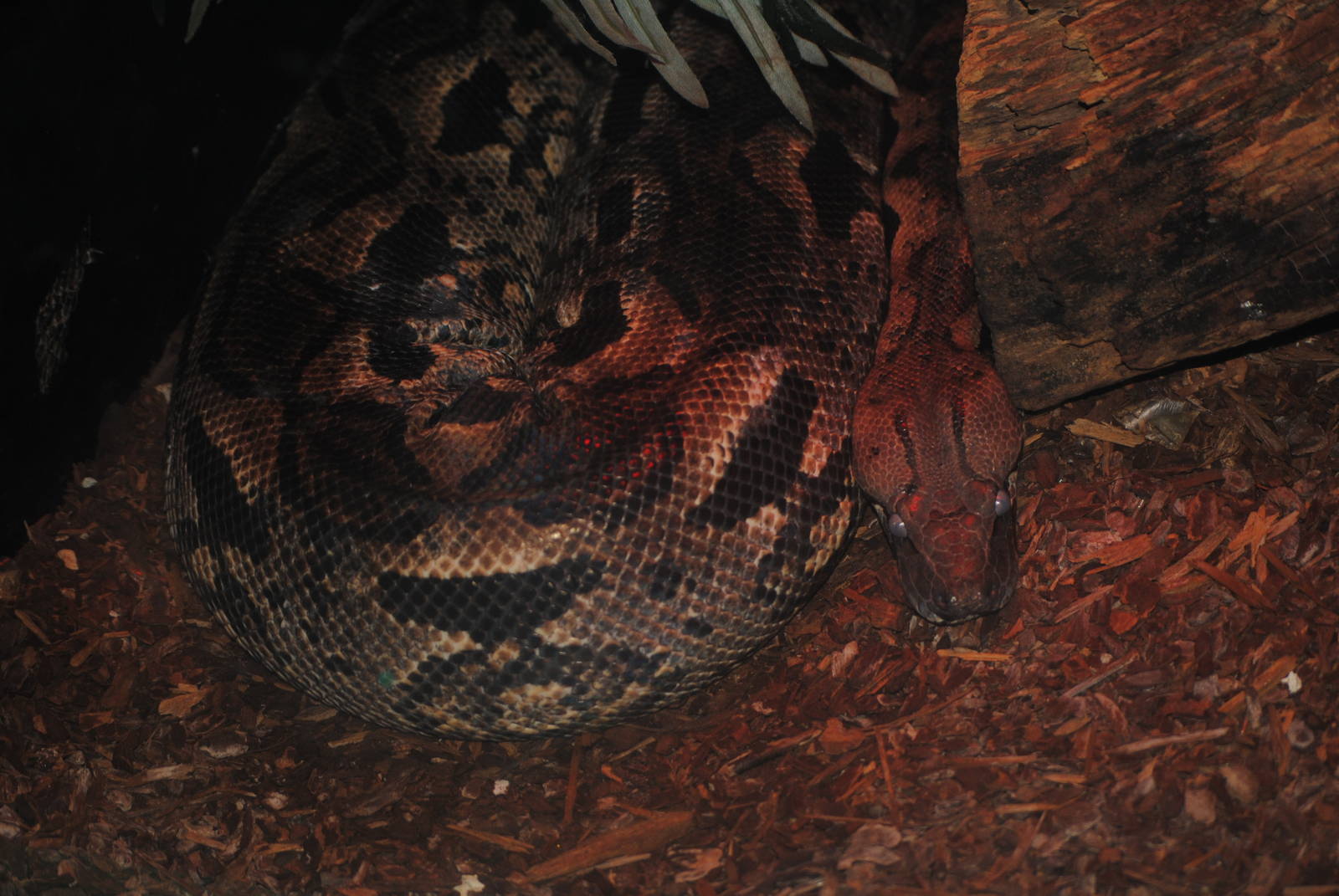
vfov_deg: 16.6
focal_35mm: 82
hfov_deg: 24.6
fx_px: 3072
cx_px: 670
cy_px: 448
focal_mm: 55
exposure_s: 1/60
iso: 200
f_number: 4
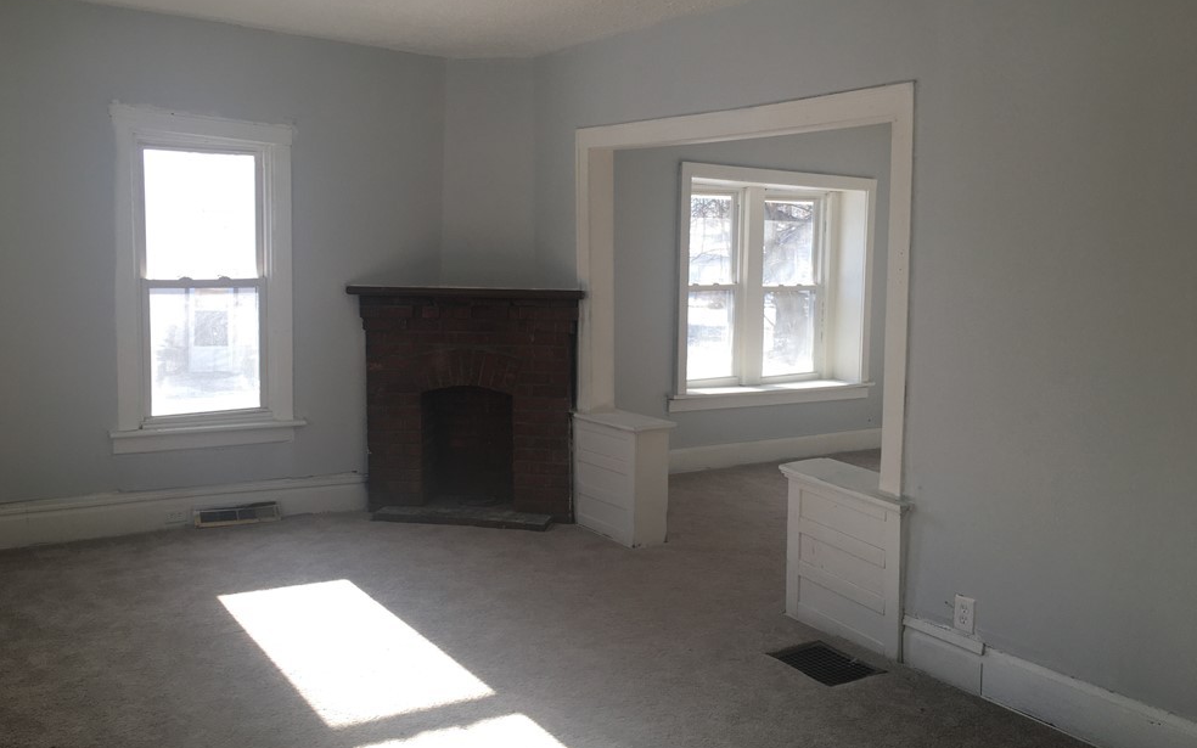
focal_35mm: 32
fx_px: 1044
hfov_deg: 59.6
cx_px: 584
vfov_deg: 39.4
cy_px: 337
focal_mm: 4.15
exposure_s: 1/122
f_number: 2.2
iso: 25
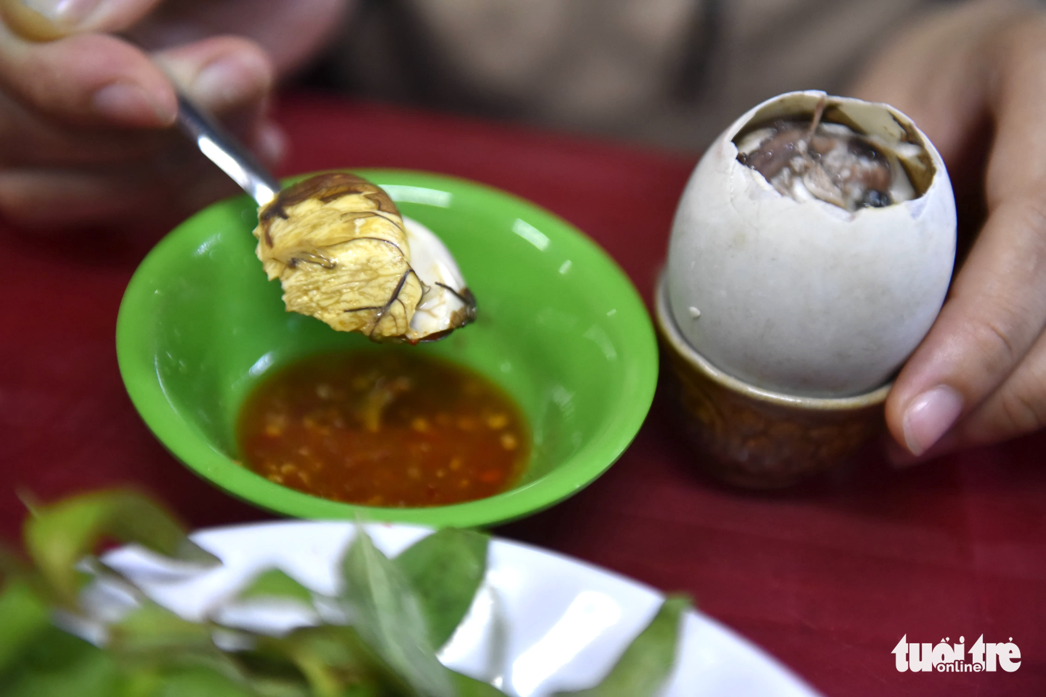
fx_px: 2034
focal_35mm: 70
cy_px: 348
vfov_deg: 19.5
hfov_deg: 28.8
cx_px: 523
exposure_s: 1/125
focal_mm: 70
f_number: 2.8
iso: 4000
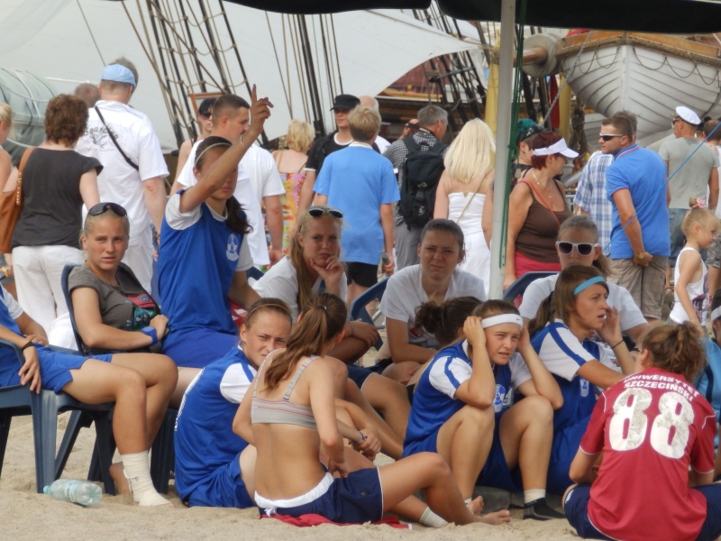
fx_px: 7623
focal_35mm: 366
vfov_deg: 4.1
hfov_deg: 5.4
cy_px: 270
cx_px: 360
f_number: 5.6
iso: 400
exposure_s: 1/800
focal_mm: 65.5
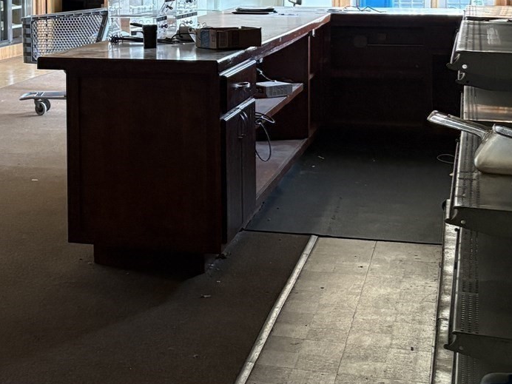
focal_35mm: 77
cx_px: 94
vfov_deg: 18.7
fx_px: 1139
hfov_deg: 24.9
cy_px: 15
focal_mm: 5.96
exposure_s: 1/60
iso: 320
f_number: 1.6
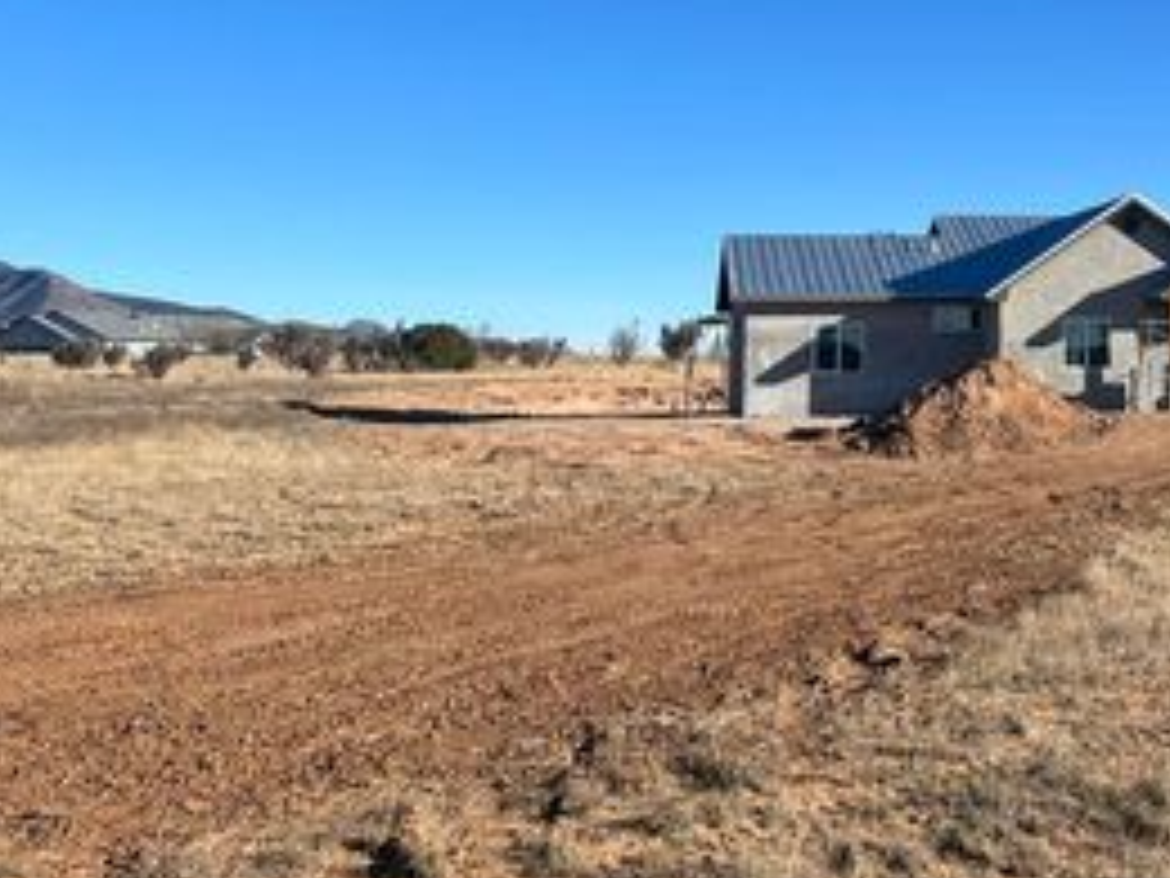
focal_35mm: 50
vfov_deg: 27.9
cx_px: 1098
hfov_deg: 35.5
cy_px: 65
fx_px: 1690
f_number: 1.5
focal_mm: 5.7
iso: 50
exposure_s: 1/3831
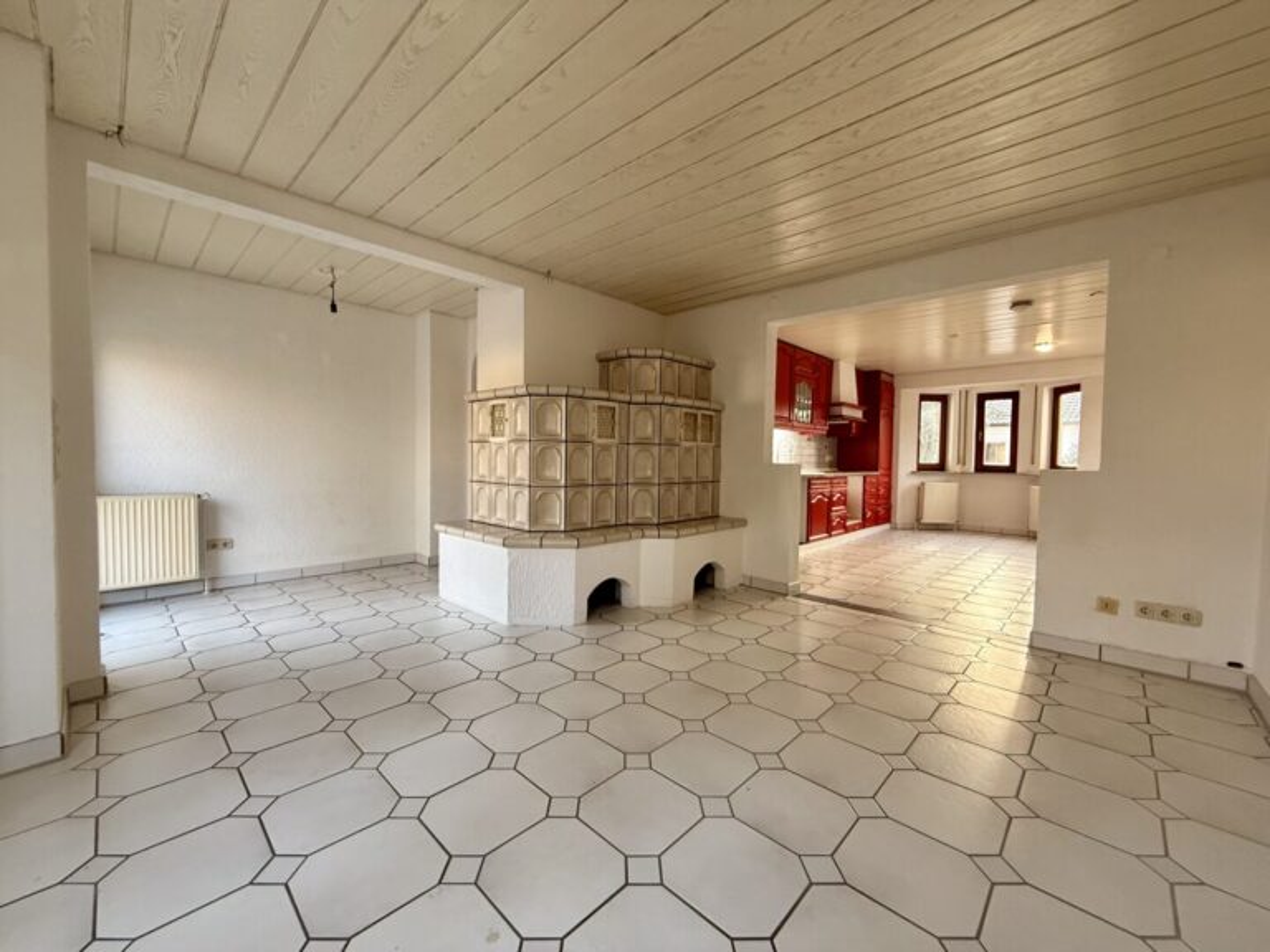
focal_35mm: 14
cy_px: 476
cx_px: 635
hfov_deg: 102.1
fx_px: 514
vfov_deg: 85.7
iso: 200
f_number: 2.2
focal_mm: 2.22
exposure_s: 1/50
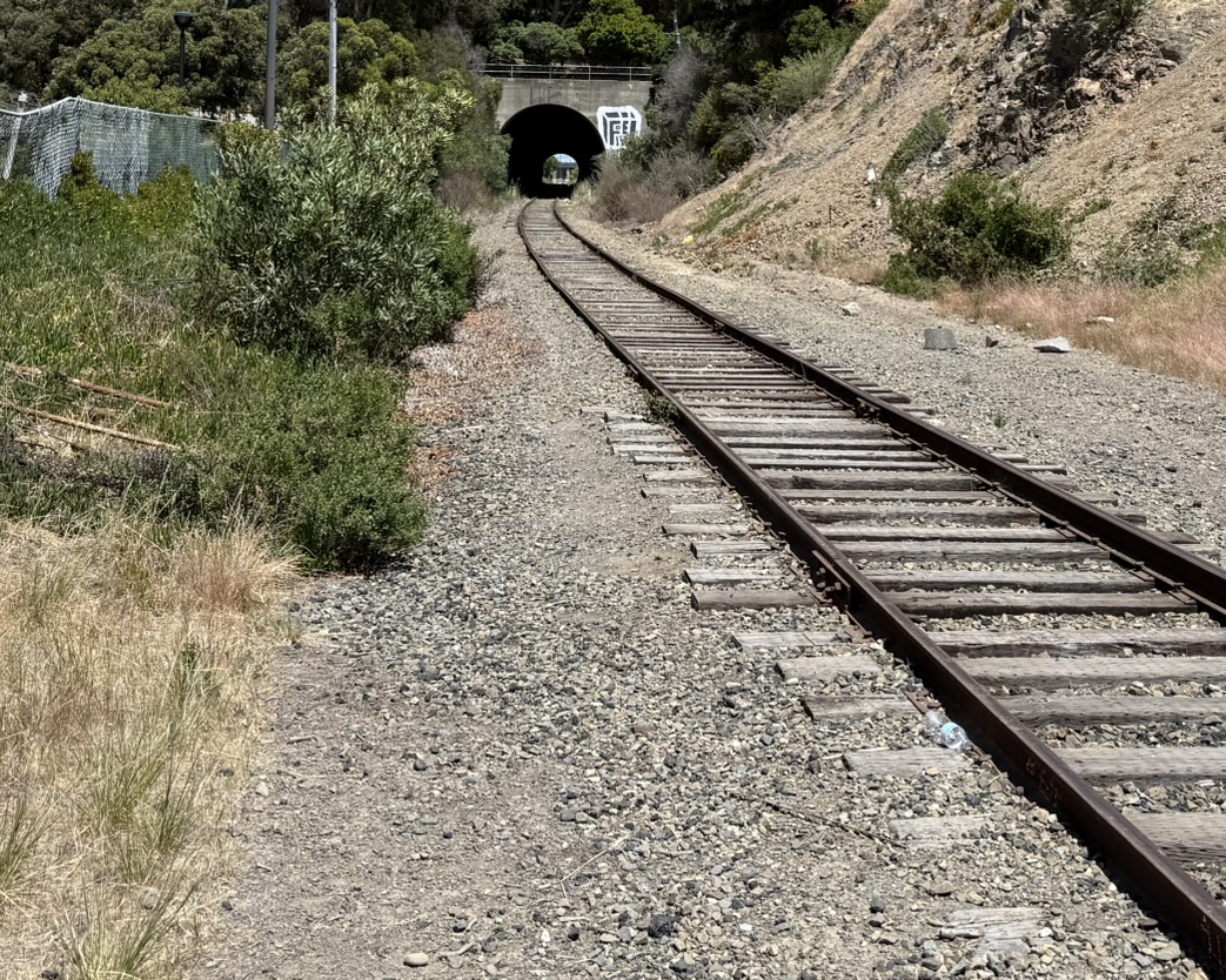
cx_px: 630
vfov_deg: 31.2
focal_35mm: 46
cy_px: 98
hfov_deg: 40.3
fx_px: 1669
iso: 80
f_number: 1.78
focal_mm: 6.76
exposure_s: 1/4167
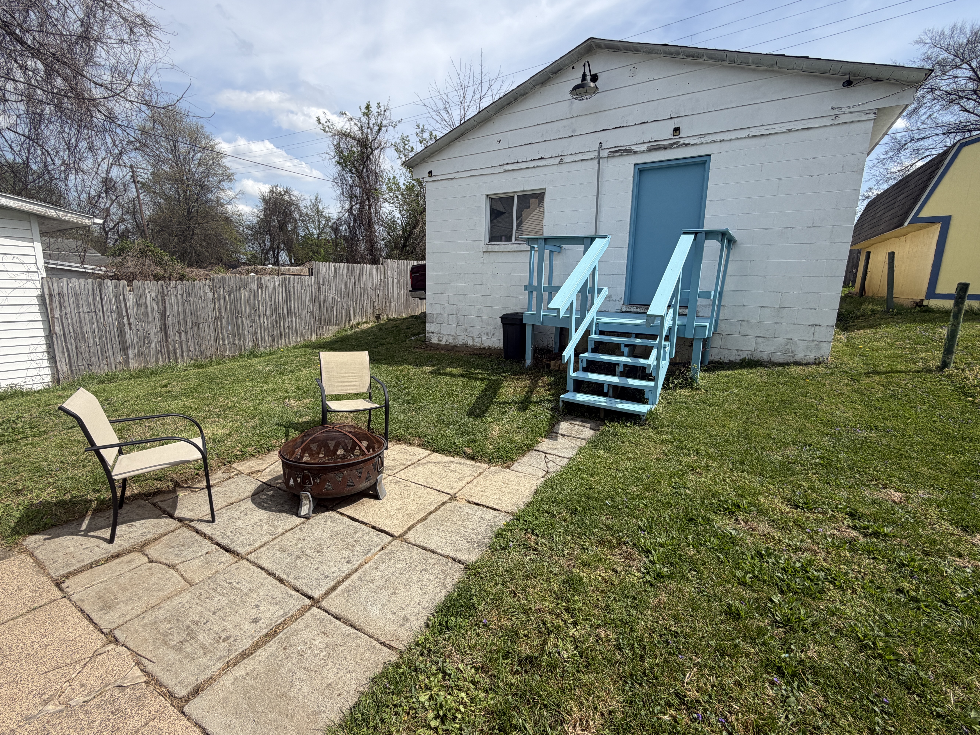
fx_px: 425
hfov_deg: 98.2
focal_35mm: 15
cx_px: 484
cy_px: 363
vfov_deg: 81.7
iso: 20
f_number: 2.2
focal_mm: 2.22
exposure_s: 1/901
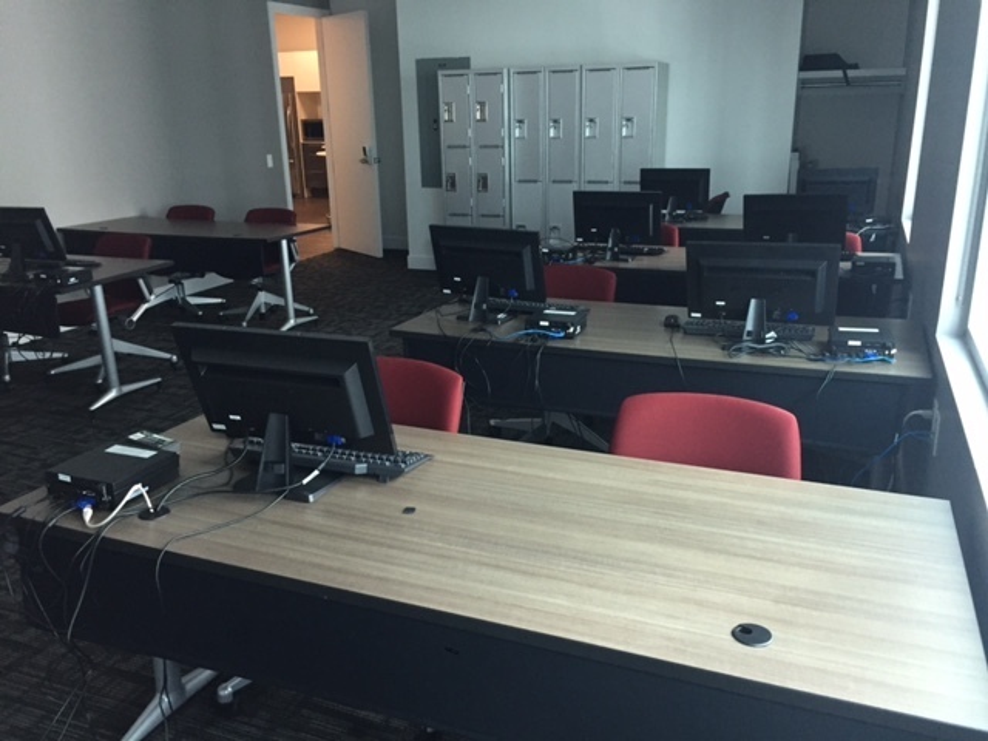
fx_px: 828
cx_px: 494
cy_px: 370
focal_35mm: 29
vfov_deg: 48.2
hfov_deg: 61.7
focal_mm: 4.15
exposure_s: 1/30
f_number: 2.2
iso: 160
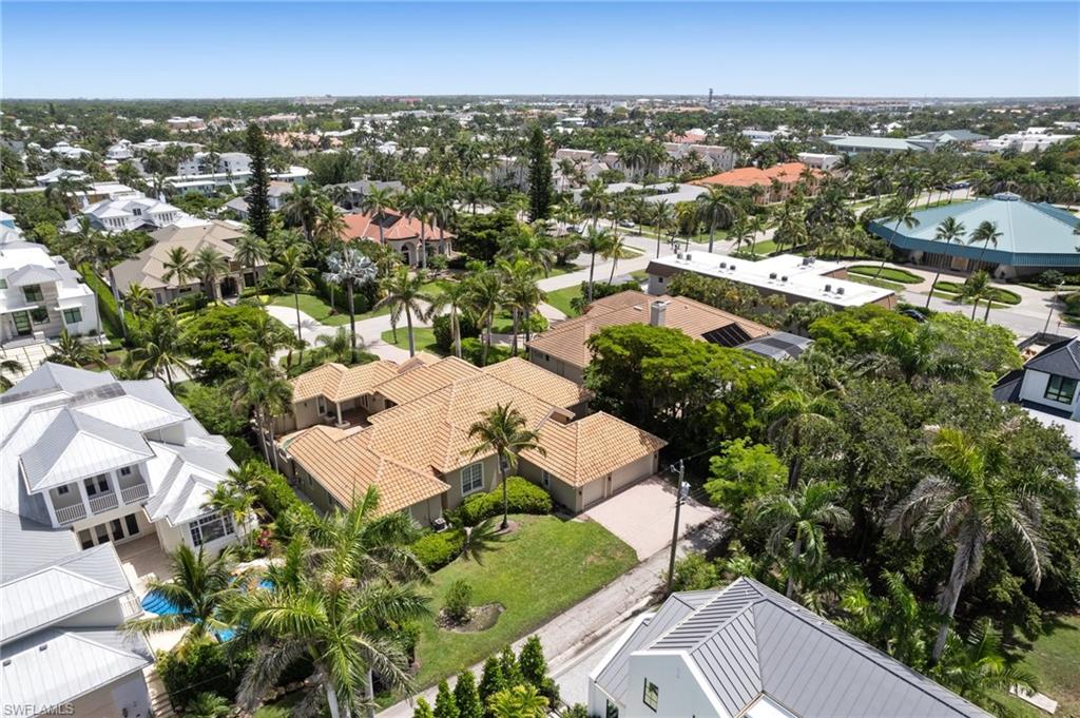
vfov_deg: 57.1
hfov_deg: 78.6
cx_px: 540
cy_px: 359
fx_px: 659
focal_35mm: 22
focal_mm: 8.38
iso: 100
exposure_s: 1/2000
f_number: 2.8
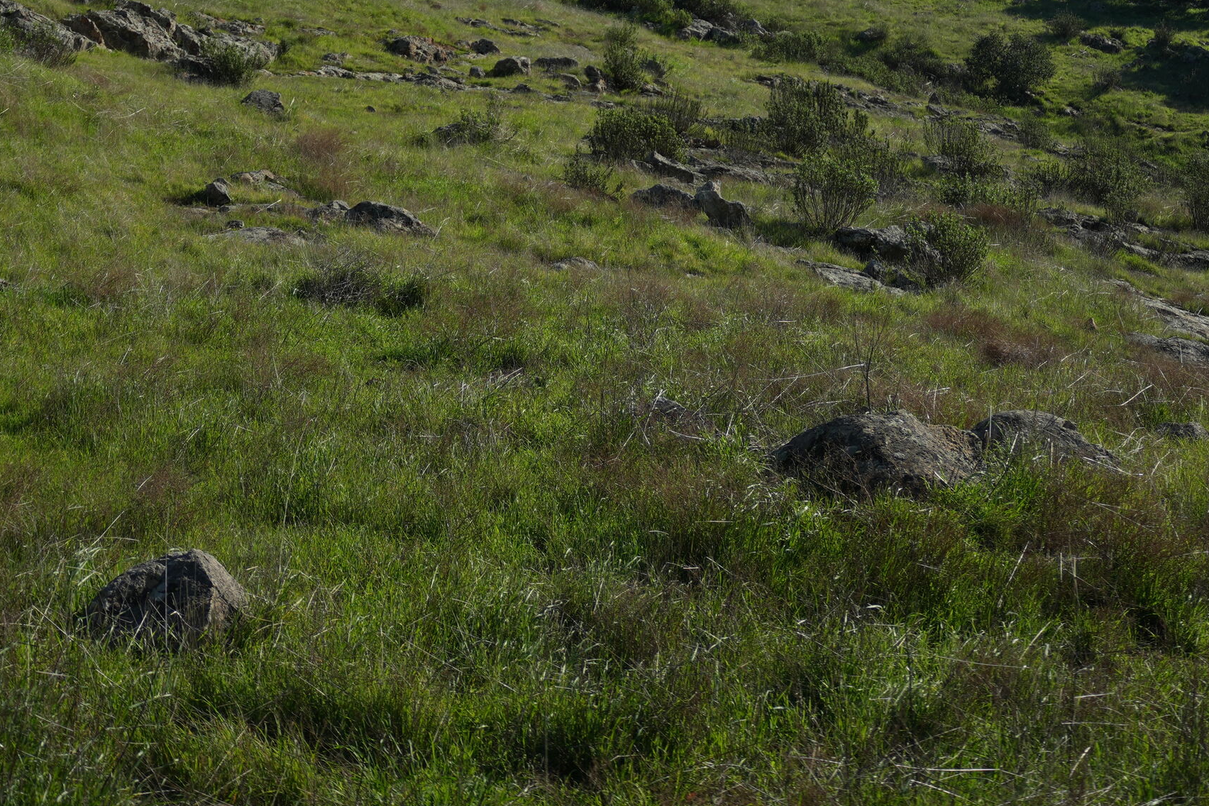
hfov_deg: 28.4
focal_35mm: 71
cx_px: 668
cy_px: -153
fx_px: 2384
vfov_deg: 18.2
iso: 125
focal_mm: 28
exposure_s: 1/1250
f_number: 4
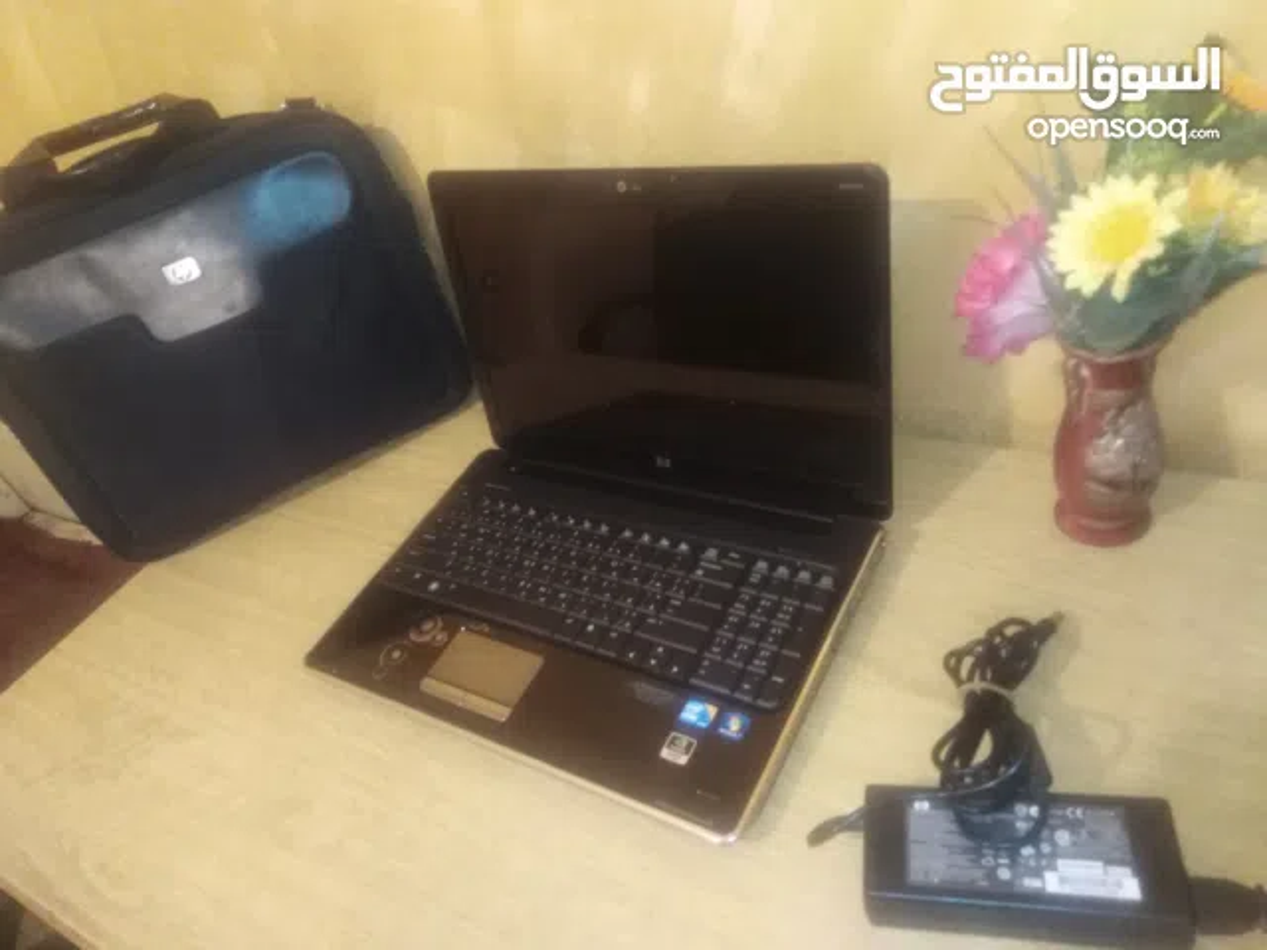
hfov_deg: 67.3
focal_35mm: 26
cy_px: 475
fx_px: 952
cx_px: 634
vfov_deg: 53.1
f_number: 2.2
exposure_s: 1/12
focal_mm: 3.46
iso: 1141
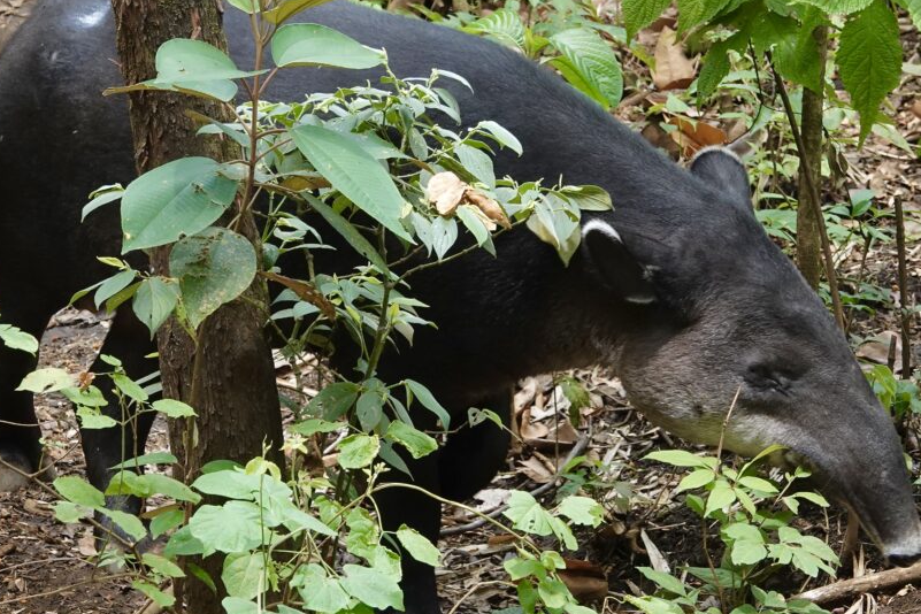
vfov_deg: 3.9
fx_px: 9056
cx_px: 479
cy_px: 316
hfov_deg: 5.8
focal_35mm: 354
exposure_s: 1/320
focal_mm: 101.58
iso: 400
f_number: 4
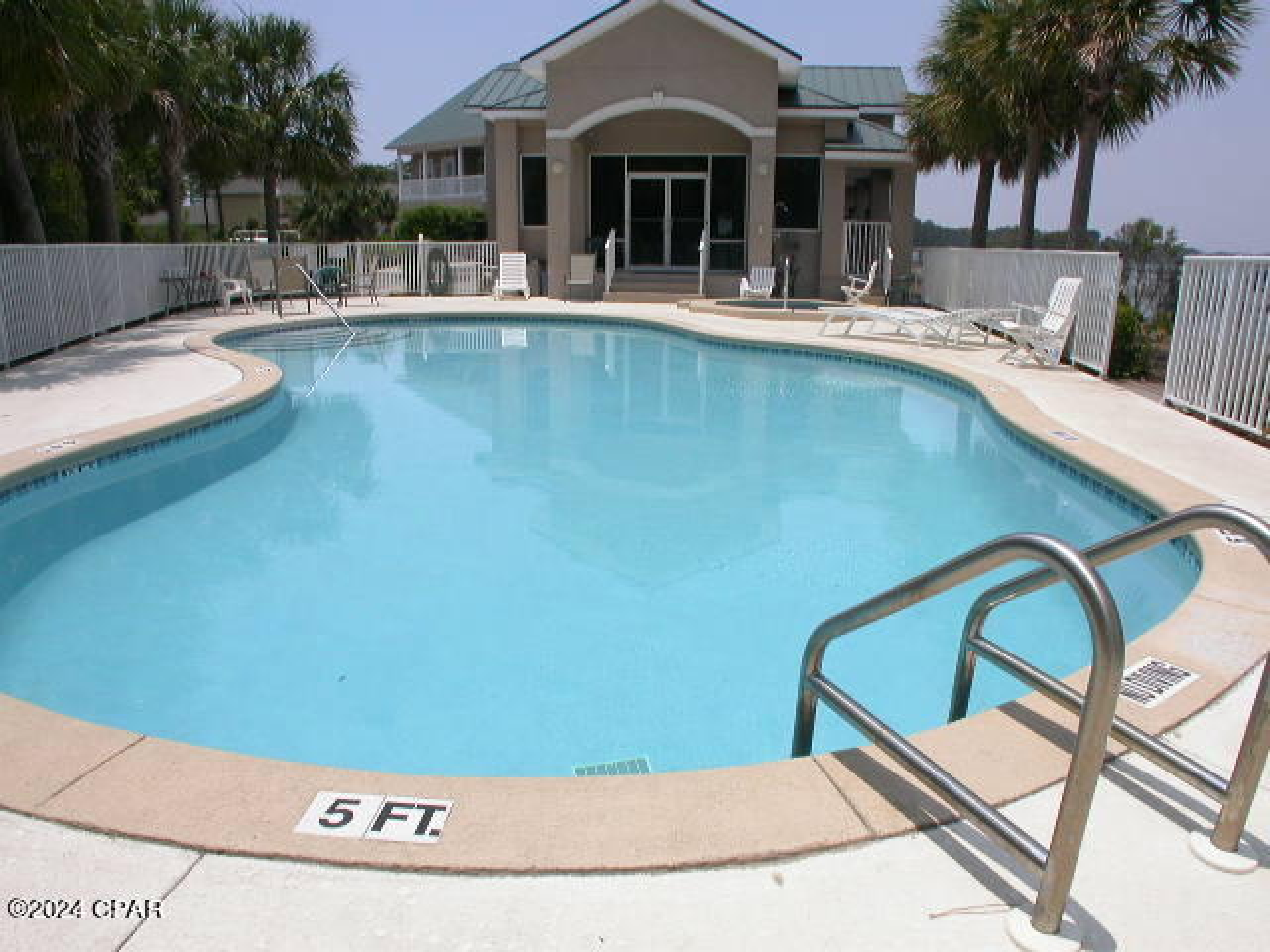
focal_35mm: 38
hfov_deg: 49.0
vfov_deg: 37.7
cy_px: 476
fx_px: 1394
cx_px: 635
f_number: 7.5
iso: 100
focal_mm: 7.85
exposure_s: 1/699
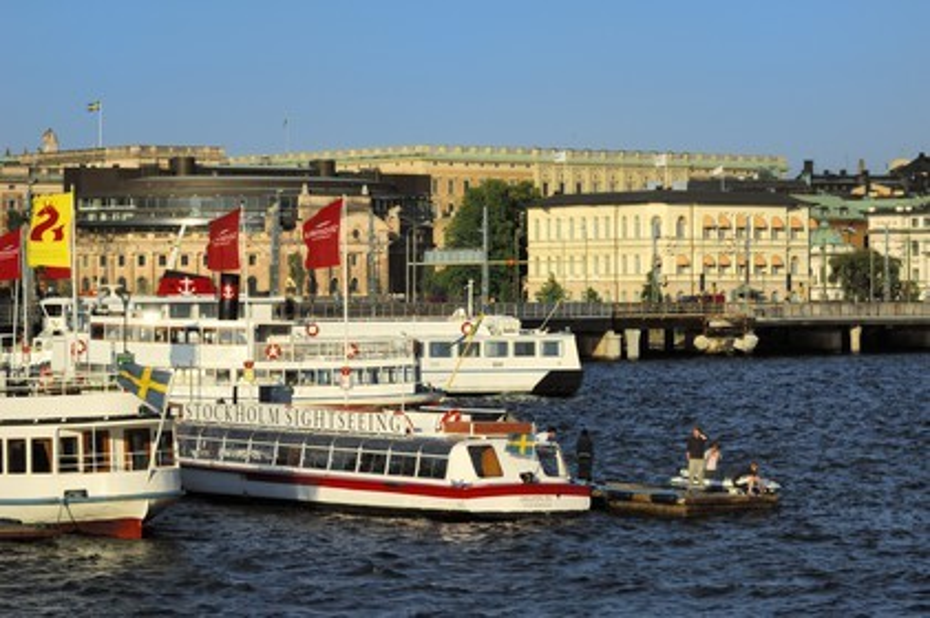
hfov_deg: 15.9
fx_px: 3330
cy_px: 309
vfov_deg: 10.6
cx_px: 465
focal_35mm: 129
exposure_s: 1/250
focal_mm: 86
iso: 100
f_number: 12
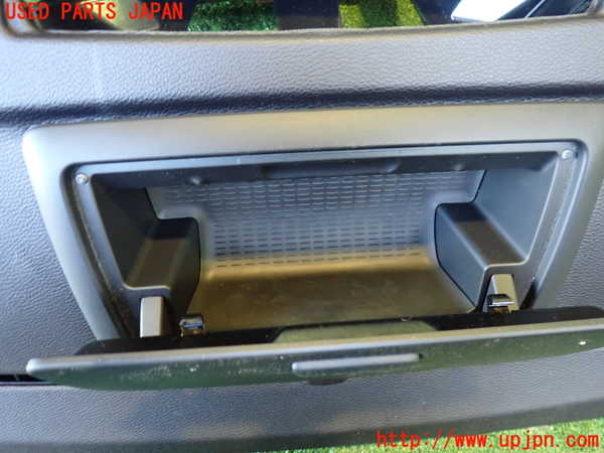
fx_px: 436
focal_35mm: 25
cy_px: 226
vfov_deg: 54.9
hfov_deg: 69.4
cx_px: 302
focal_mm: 4.5
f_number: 2
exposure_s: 1/30
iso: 800
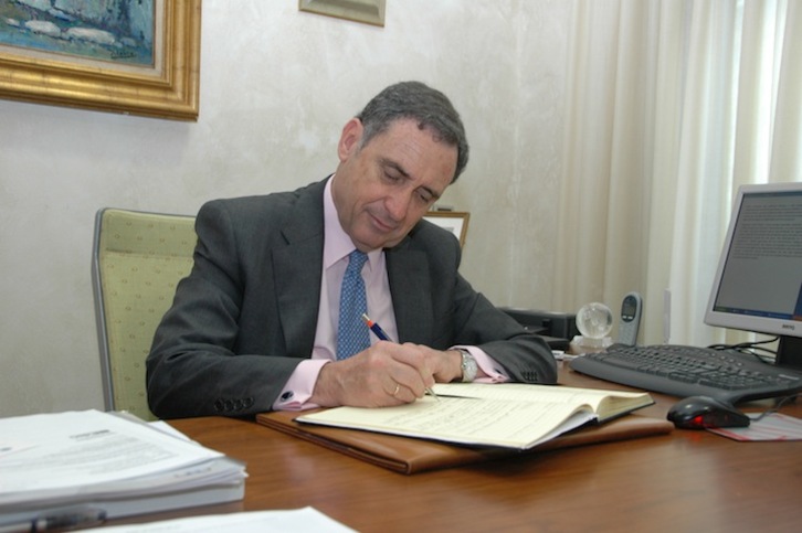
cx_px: 401
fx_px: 935
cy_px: 266
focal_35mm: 42
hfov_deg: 46.4
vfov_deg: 31.8
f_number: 5
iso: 500
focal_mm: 28
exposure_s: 1/60
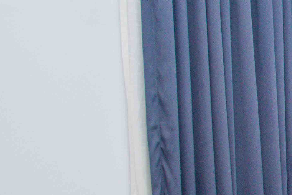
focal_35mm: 102
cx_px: 520
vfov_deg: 12.2
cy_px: 367
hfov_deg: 16.7
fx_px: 828
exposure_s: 1/125
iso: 800
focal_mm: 24
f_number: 7.1
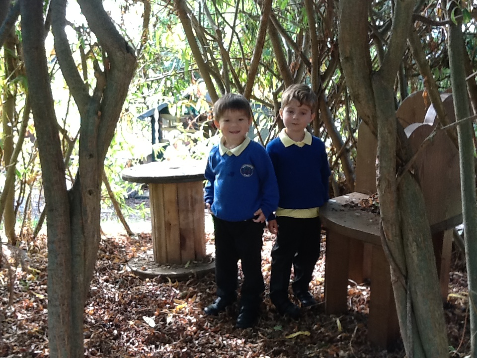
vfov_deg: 32.9
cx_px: 238
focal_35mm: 44
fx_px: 606
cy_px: 179
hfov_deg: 42.9
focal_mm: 2.03
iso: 50
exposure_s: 1/60
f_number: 2.4
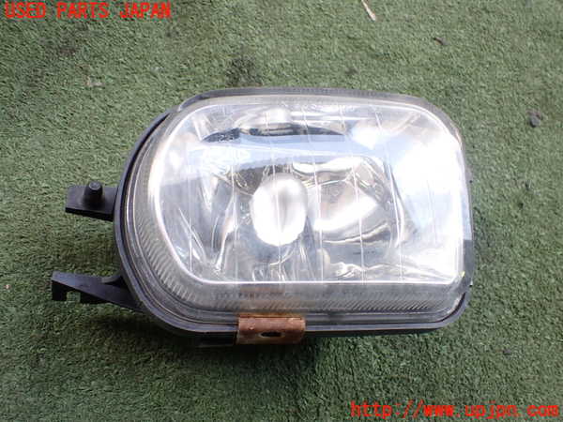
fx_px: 488
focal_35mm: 30
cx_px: 282
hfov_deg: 60.0
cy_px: 211
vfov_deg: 46.8
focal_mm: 5.4
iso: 160
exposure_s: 1/125
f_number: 2.3
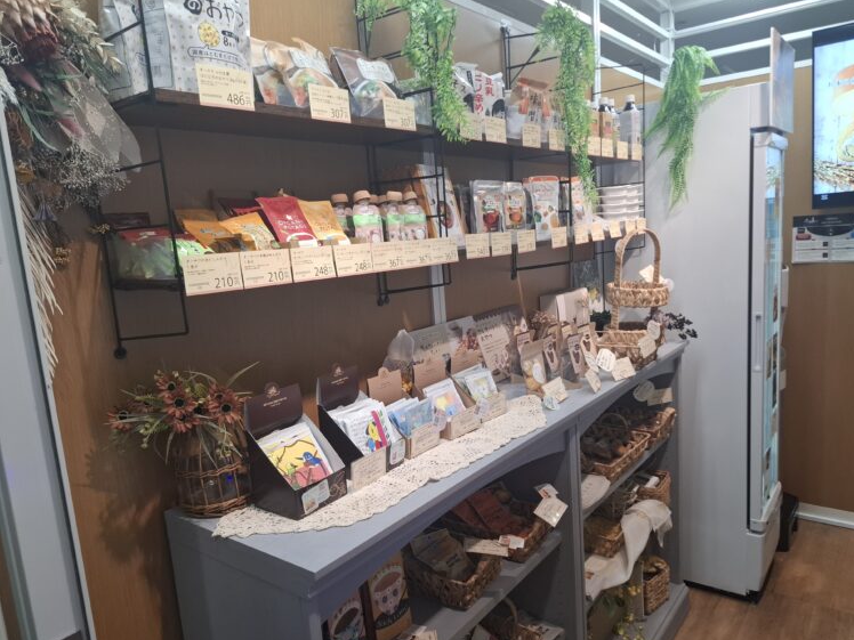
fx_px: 592
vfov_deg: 56.8
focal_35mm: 24
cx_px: 444
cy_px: 329
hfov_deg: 71.6
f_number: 1.8
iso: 160
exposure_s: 1/120
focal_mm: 5.54
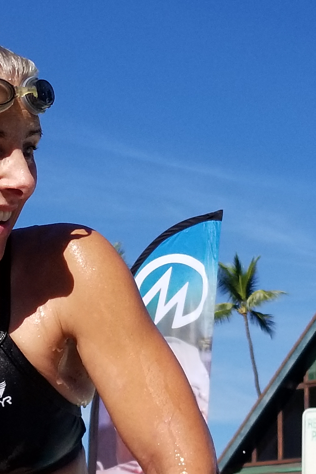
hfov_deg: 31.9
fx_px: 553
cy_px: 229
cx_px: 137
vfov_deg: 46.4
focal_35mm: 42
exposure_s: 1/3650
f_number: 1.7
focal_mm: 4.25
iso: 50
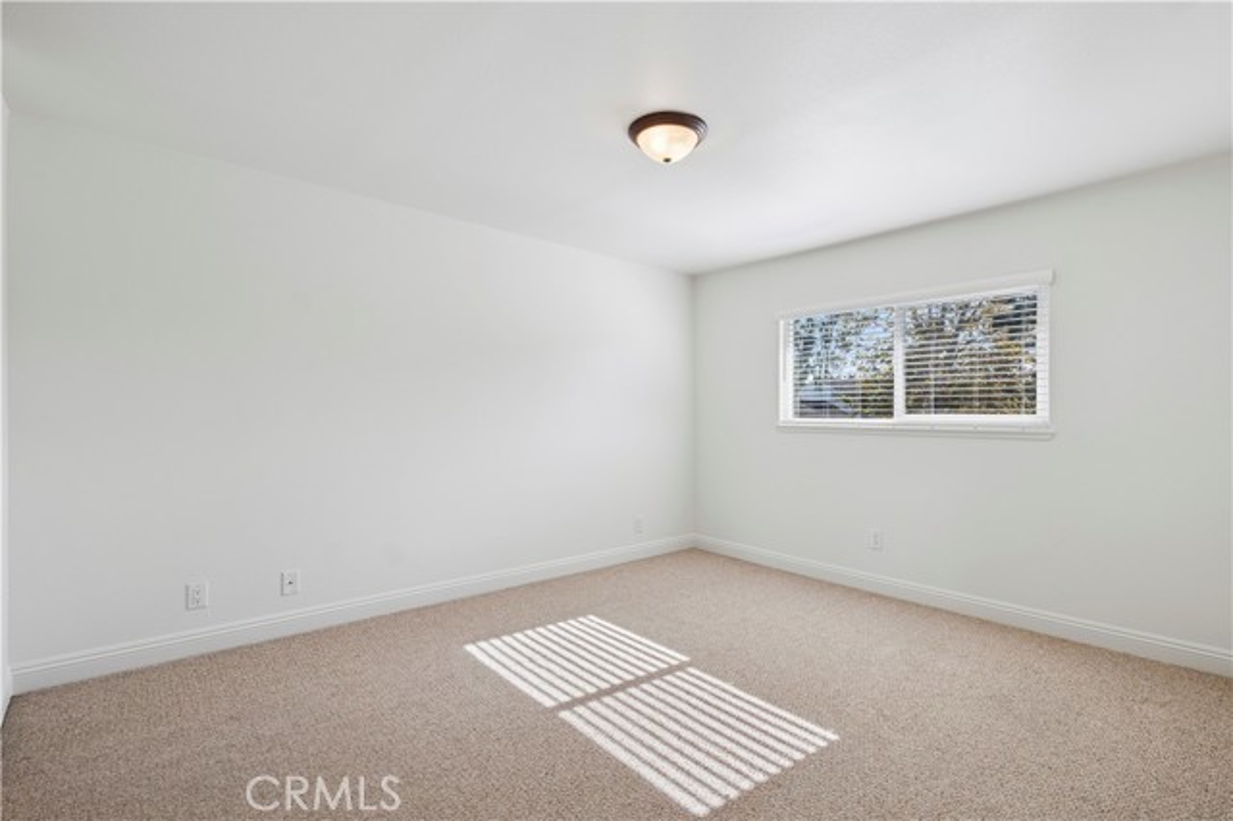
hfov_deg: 96.8
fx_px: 548
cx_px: 616
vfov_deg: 73.7
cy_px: 410
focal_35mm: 16
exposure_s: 1/50
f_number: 9
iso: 200
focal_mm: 16
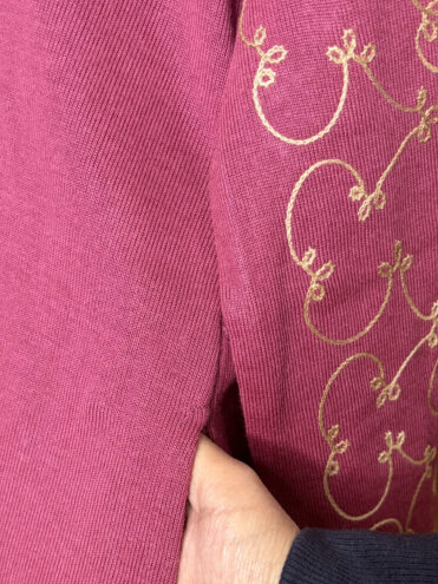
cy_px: 392
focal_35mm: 49
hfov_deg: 29.6
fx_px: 827
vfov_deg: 38.5
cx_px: 176
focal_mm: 5.96
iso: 200
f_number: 1.6
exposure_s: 1/50
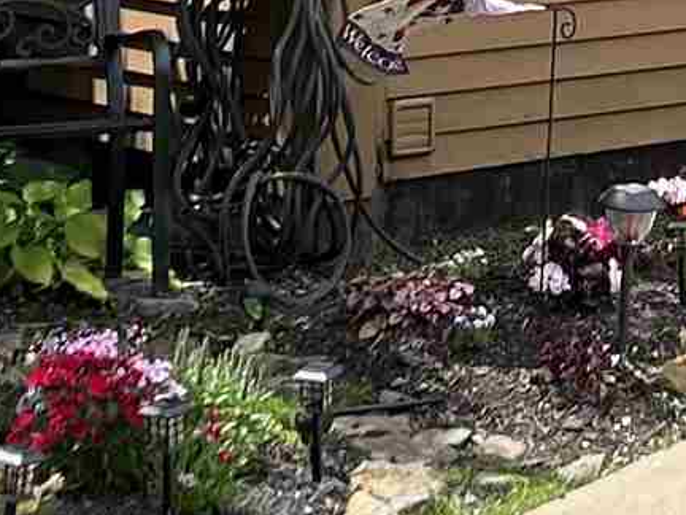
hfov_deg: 10.5
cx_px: 854
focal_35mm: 185
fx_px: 3666
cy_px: -650
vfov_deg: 7.6
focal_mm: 5.7
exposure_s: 1/2252
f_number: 1.5
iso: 50
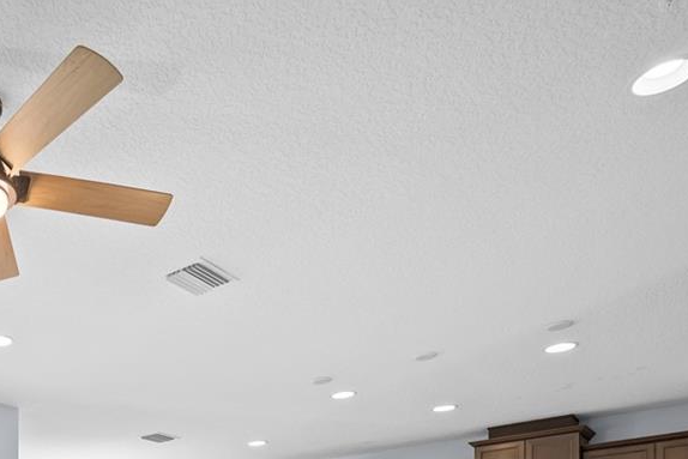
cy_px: 618
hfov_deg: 43.2
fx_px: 745
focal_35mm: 39
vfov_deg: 27.6
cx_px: 13
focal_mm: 14
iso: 100
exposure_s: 1/6
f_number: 4
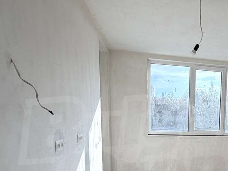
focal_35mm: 36
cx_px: 214
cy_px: 149
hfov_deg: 45.5
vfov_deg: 37.5
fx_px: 237
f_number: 2.2
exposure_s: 1/439
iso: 64
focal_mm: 2.22
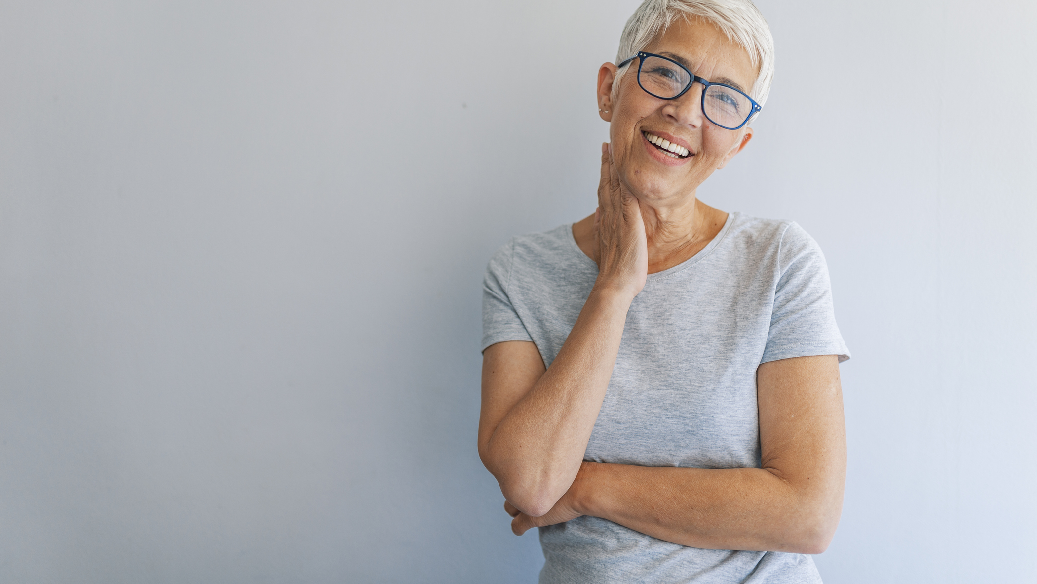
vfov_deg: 32.0
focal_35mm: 37
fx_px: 1017
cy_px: 265
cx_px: 521
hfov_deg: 54.0
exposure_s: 1/200
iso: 125
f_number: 1.8
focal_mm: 35
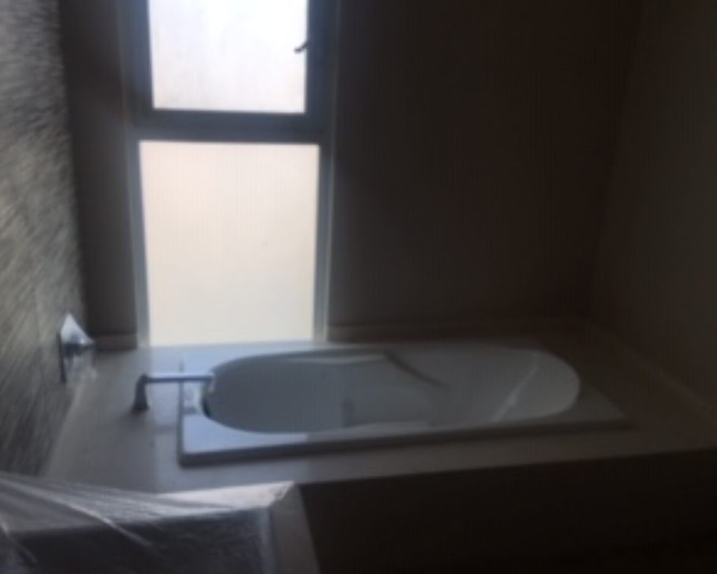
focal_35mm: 31
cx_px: 346
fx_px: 658
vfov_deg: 47.1
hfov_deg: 57.2
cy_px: 285
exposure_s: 1/343
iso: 25
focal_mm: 4.15
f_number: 2.2
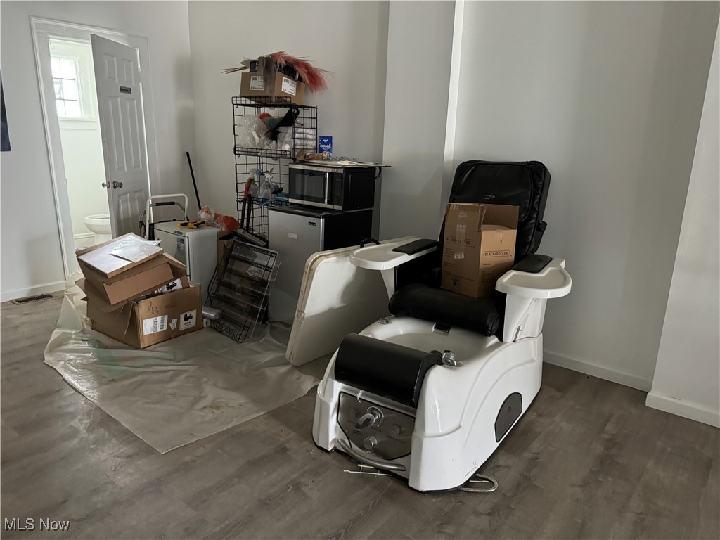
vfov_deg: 56.8
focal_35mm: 24
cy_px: 270
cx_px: 360
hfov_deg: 71.6
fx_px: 499
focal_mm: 6.76
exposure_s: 1/45
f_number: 1.78
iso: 800
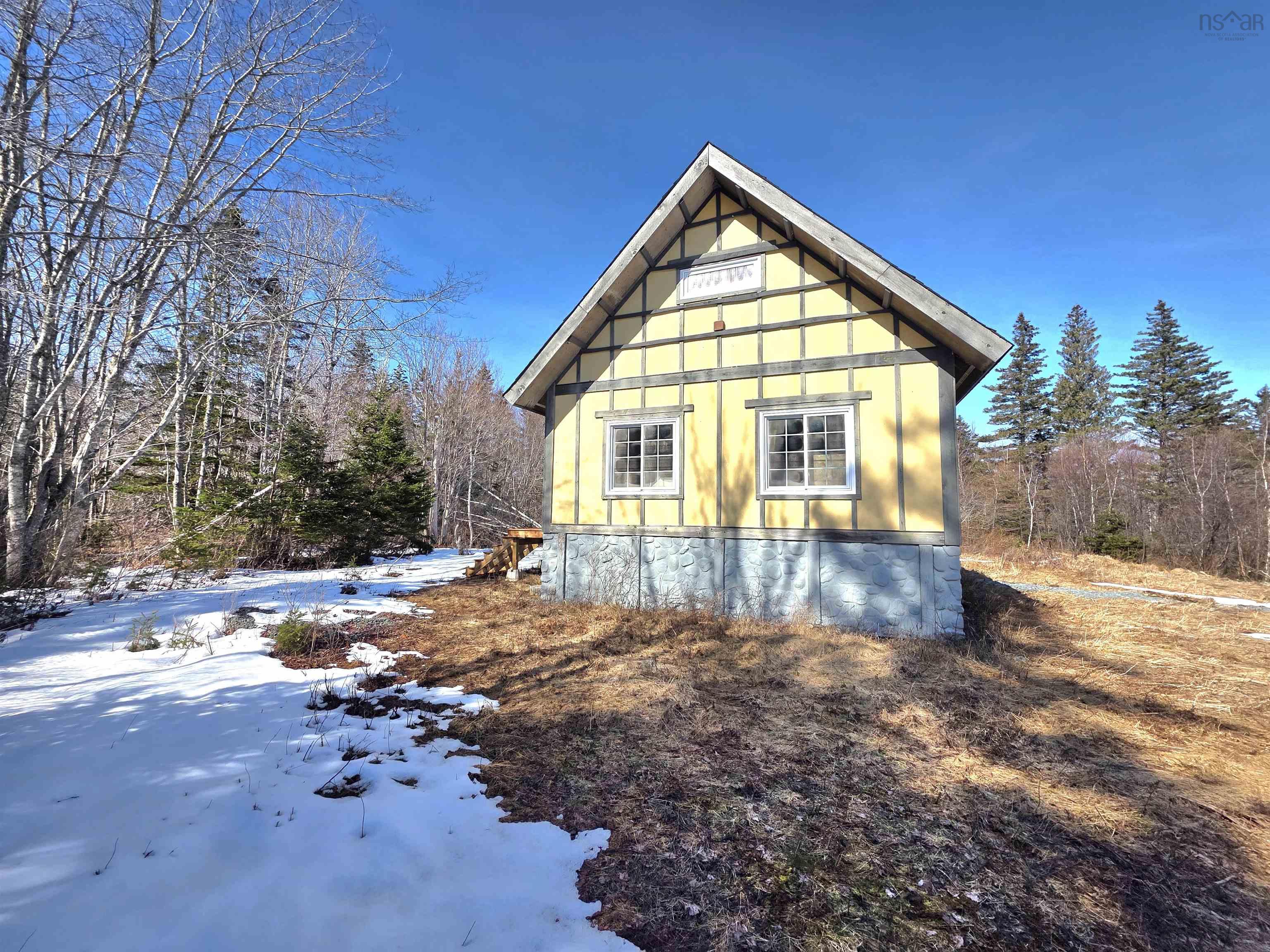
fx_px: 477
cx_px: 635
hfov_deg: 106.2
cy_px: 476
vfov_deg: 89.9
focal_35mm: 13
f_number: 1.9
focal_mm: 2.2
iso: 40
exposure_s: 1/2500
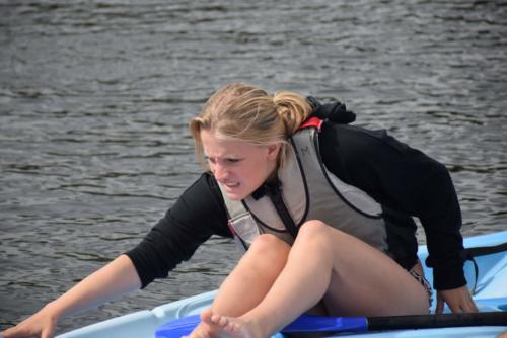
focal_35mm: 210
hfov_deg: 9.8
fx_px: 2959
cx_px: 254
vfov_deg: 6.6
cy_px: 169
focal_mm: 140
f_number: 5.6
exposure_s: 1/1600
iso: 400
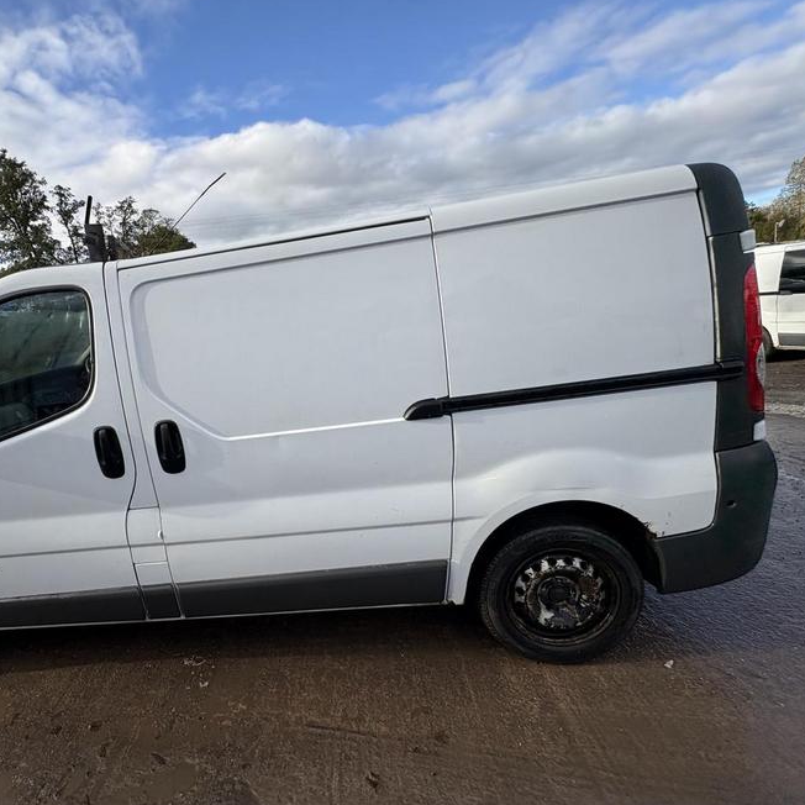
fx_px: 447
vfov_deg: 84.0
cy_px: 401
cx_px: 269
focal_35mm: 17
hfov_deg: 81.2
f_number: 2.2
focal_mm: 2.22
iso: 40
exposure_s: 1/968
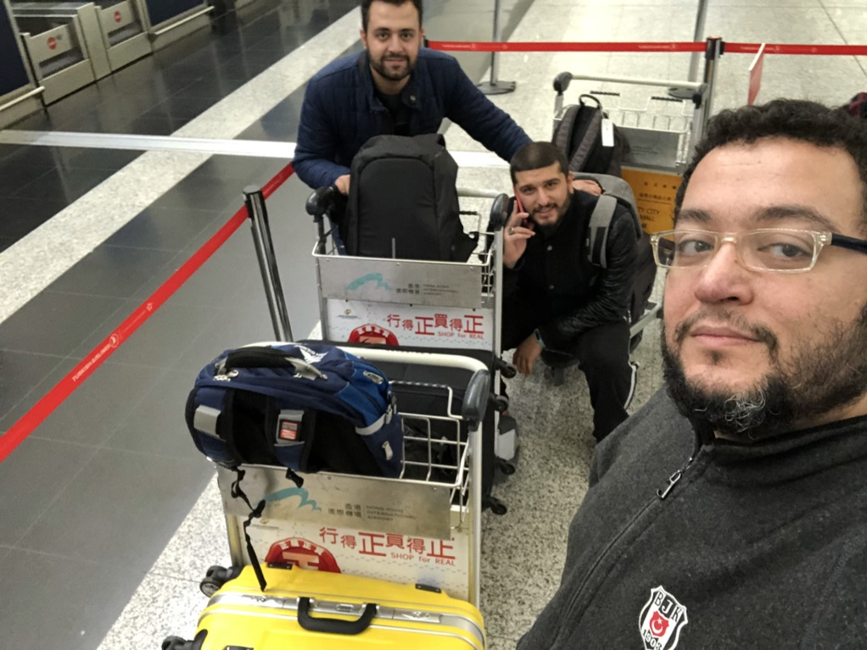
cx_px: 434
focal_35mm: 32
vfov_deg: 44.2
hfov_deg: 56.8
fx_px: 802
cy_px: 325
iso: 320
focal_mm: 2.87
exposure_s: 1/50
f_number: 2.2
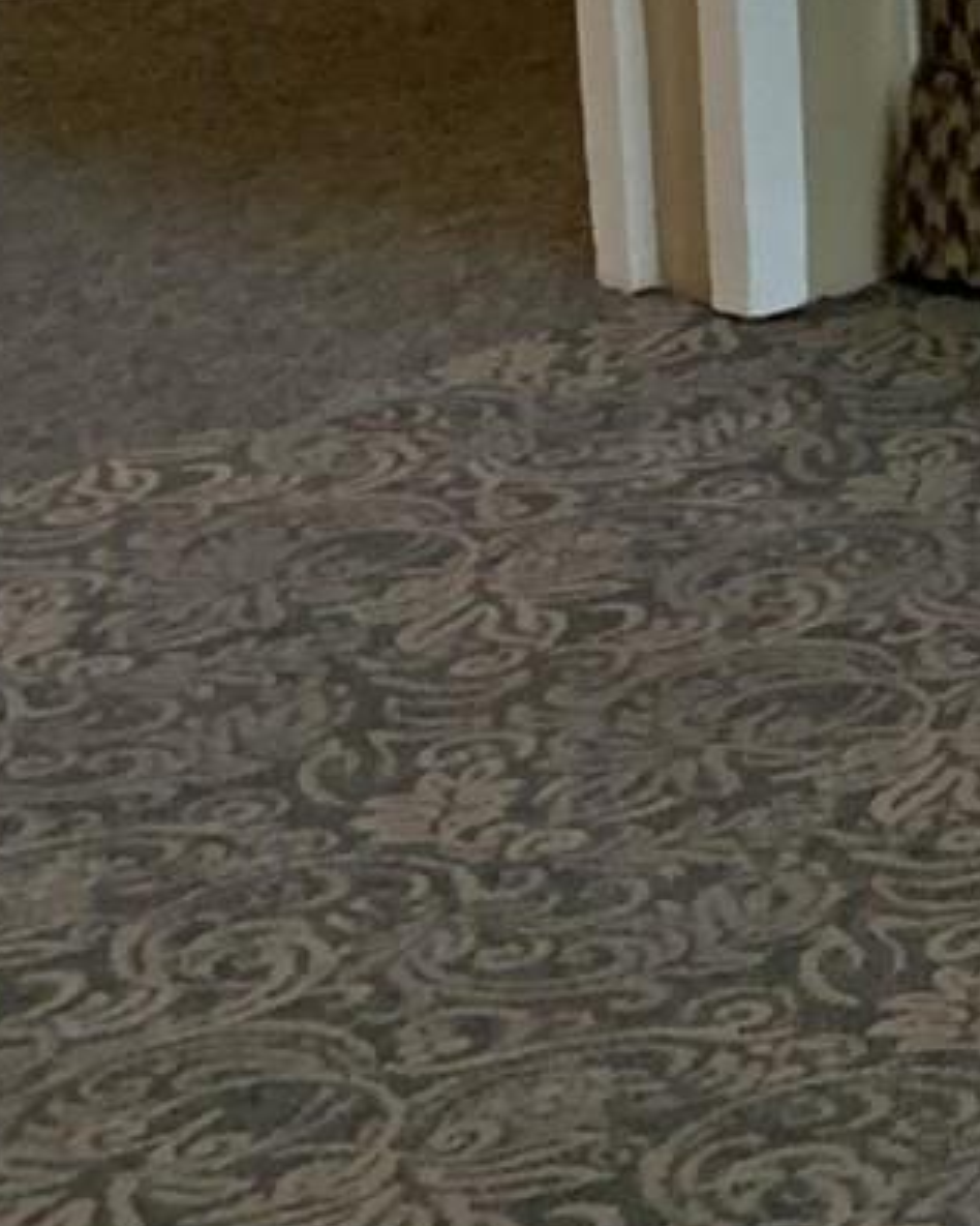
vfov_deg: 12.3
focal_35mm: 148
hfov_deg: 9.2
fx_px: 5366
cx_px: 2484
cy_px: -714
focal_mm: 4.25
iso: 250
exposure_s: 1/40
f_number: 1.8
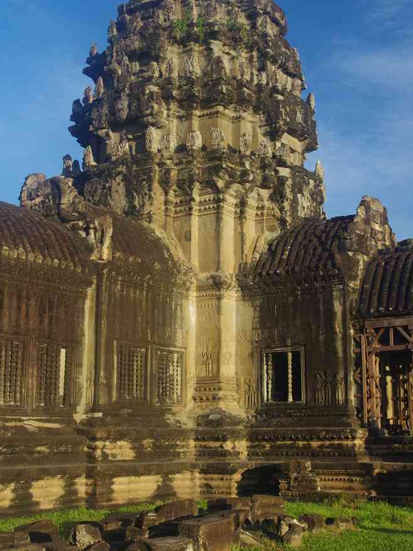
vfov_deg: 35.2
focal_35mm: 55
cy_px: 254
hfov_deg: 26.8
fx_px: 868
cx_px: 208
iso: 200
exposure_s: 1/60
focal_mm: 33
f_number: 9
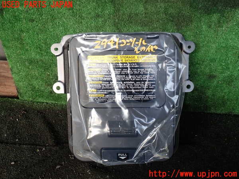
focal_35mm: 30
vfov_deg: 46.8
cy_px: 90
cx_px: 120
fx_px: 207
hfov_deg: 60.0
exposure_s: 1/100
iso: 100
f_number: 3.2
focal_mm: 5.4
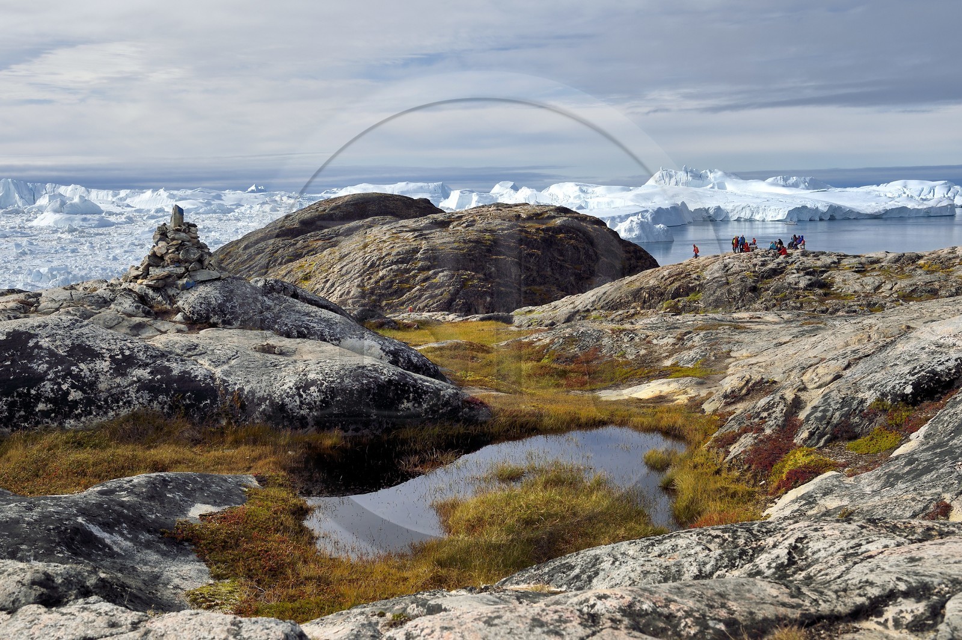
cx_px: 481
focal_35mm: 42
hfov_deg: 46.4
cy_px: 320
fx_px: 1121
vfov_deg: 31.8
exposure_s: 1/320
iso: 200
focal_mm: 42
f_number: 11
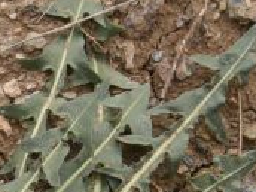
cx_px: -46
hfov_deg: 5.4
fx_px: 2692
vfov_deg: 4.0
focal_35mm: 364
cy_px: 419
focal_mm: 50
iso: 250
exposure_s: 1/125
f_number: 9
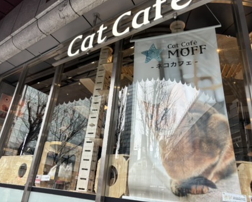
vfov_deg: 51.5
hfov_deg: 62.1
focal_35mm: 28
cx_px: 114
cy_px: 98
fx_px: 209
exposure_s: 1/128
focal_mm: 5.96
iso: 32
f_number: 1.6
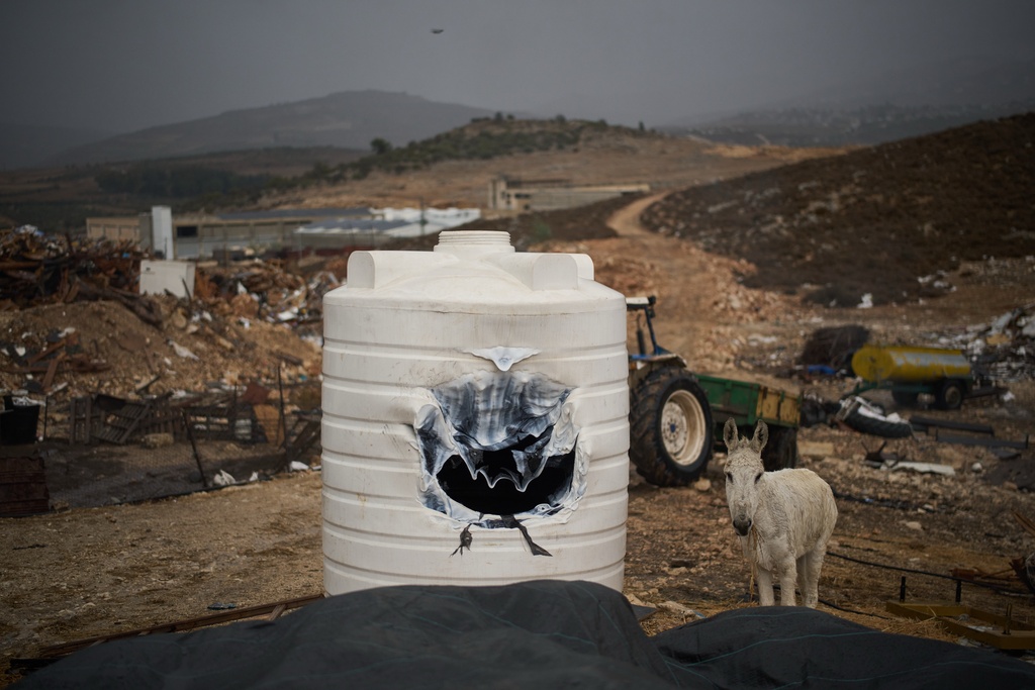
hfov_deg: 39.6
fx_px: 1438
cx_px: 518
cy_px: 345
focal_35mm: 50
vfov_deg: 27.0
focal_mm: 50
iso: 500
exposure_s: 1/12800
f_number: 1.4
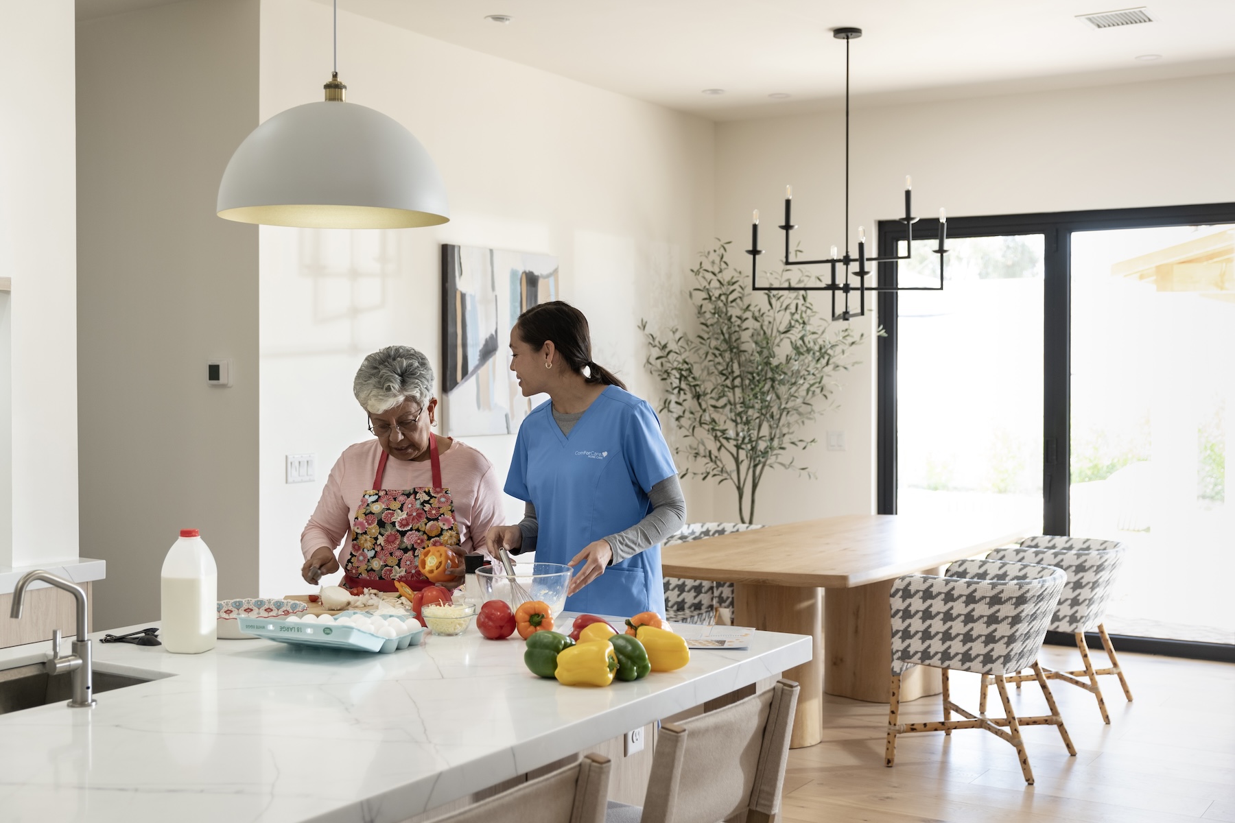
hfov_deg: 48.5
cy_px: 412
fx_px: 1372
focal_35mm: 40
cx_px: 618
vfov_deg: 33.4
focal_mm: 40
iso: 800
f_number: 4
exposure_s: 1/125
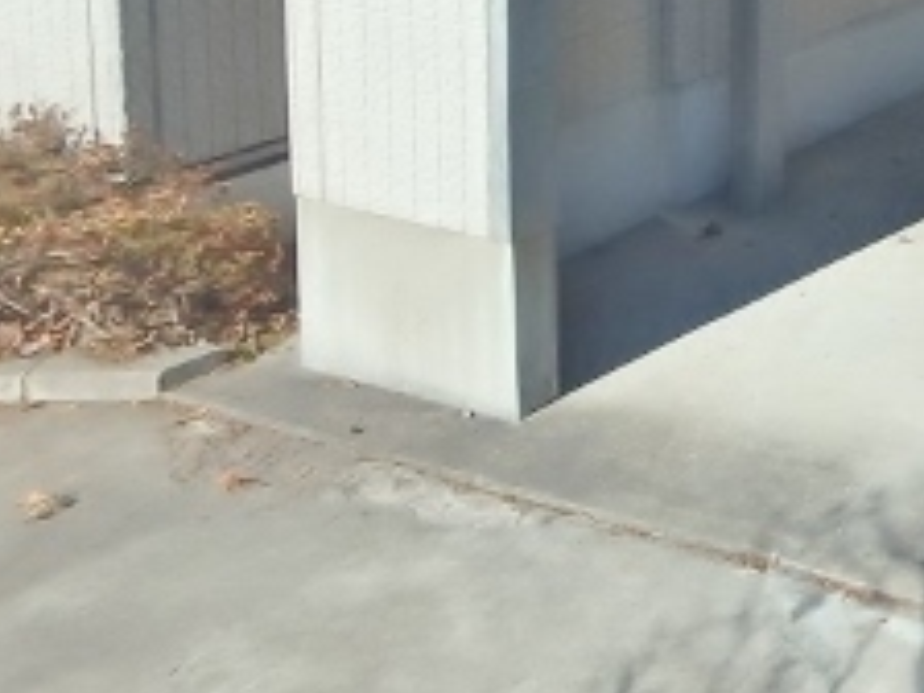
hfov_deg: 26.0
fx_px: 1602
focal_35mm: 60
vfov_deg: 22.4
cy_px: -148
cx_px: 1287
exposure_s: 1/400
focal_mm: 3.7
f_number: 6
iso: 125
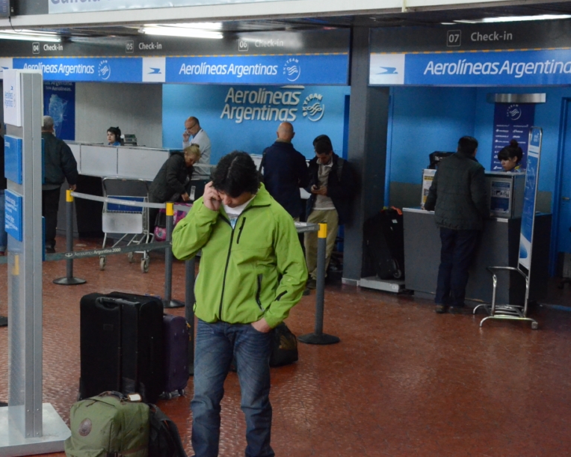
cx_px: 217
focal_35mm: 64
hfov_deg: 29.5
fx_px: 1081
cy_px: 237
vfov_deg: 23.8
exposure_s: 1/125
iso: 6400
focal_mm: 34
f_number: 6.3
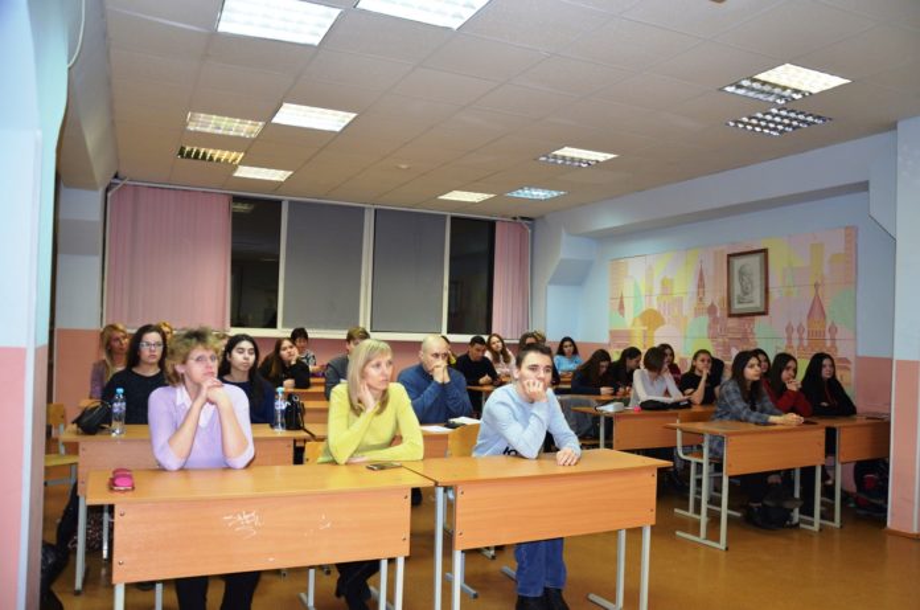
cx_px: 460
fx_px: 689
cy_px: 305
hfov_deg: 67.5
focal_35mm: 27
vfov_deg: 47.7
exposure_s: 1/60
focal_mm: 18
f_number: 3.5
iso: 800
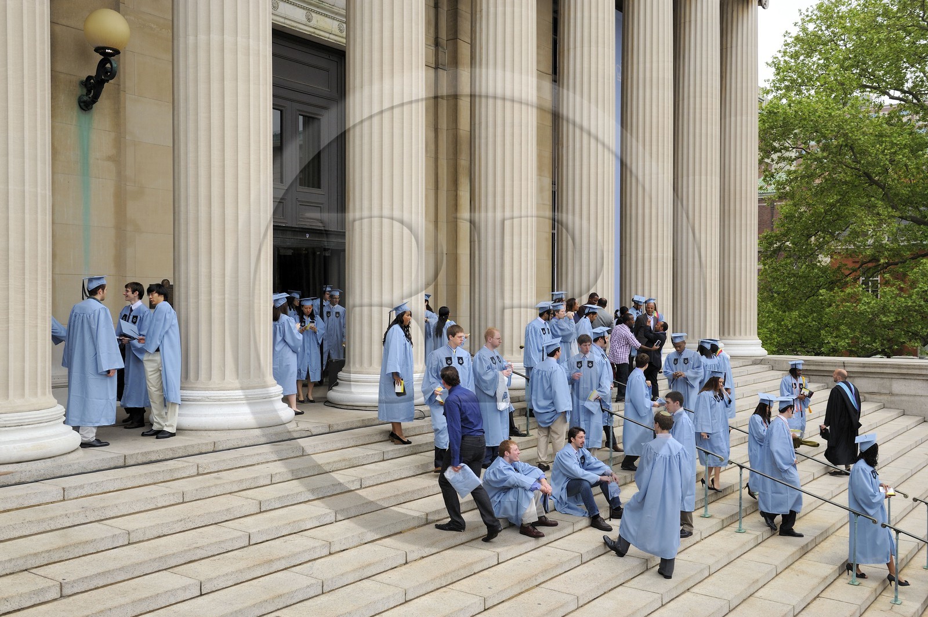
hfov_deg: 53.2
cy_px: 308
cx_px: 464
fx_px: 927
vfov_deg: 36.8
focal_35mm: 36
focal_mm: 36
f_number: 7.1
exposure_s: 1/160
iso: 400
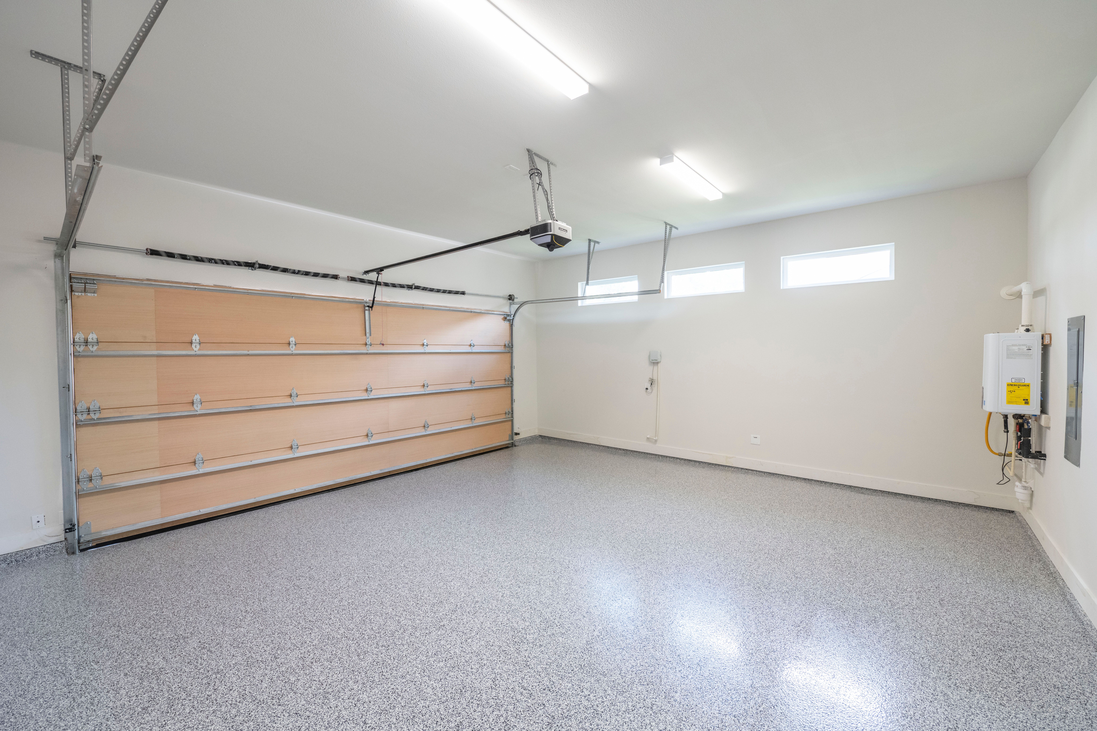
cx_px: 548
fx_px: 427
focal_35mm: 14
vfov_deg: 81.2
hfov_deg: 104.3
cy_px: 366
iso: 1000
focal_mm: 14
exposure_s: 1/60
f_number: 5
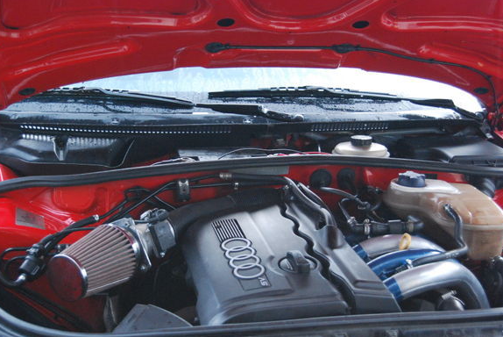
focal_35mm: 59
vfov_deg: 23.2
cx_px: 243
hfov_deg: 34.1
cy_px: 186
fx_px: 819
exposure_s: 1/25
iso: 1600
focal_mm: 35
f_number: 4.8
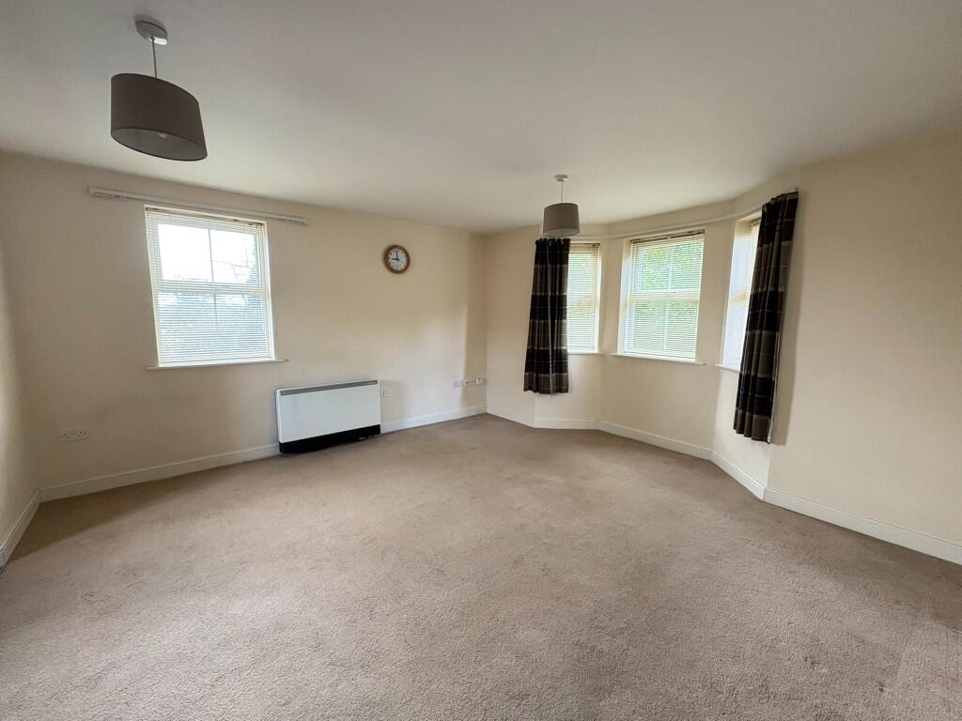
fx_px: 389
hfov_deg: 102.1
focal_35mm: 14
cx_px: 481
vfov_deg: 85.7
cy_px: 360
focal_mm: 2.22
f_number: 2.2
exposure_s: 1/72
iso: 250
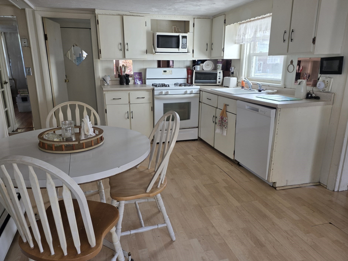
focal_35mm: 25
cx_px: 166
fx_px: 251
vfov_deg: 54.9
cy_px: 125
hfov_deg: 69.3
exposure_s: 1/180
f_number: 1.7
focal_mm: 6.25
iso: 80
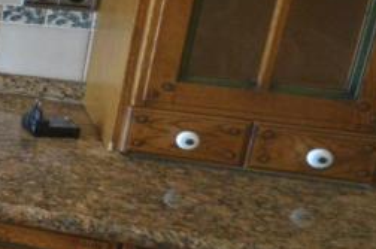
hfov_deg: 20.2
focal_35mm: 61
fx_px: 636
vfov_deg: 21.8
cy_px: 35
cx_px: -343
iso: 2000
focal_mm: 10
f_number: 4
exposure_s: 1/60
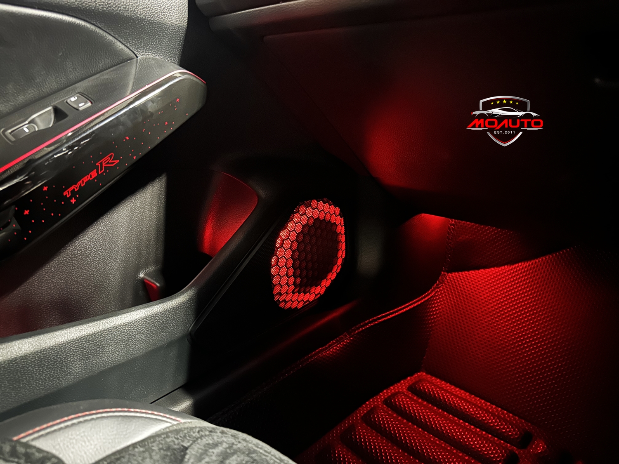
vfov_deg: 56.8
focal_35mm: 24
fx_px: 429
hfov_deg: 71.6
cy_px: 232
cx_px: 310
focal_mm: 6.86
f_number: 1.78
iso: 5000
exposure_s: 1/5
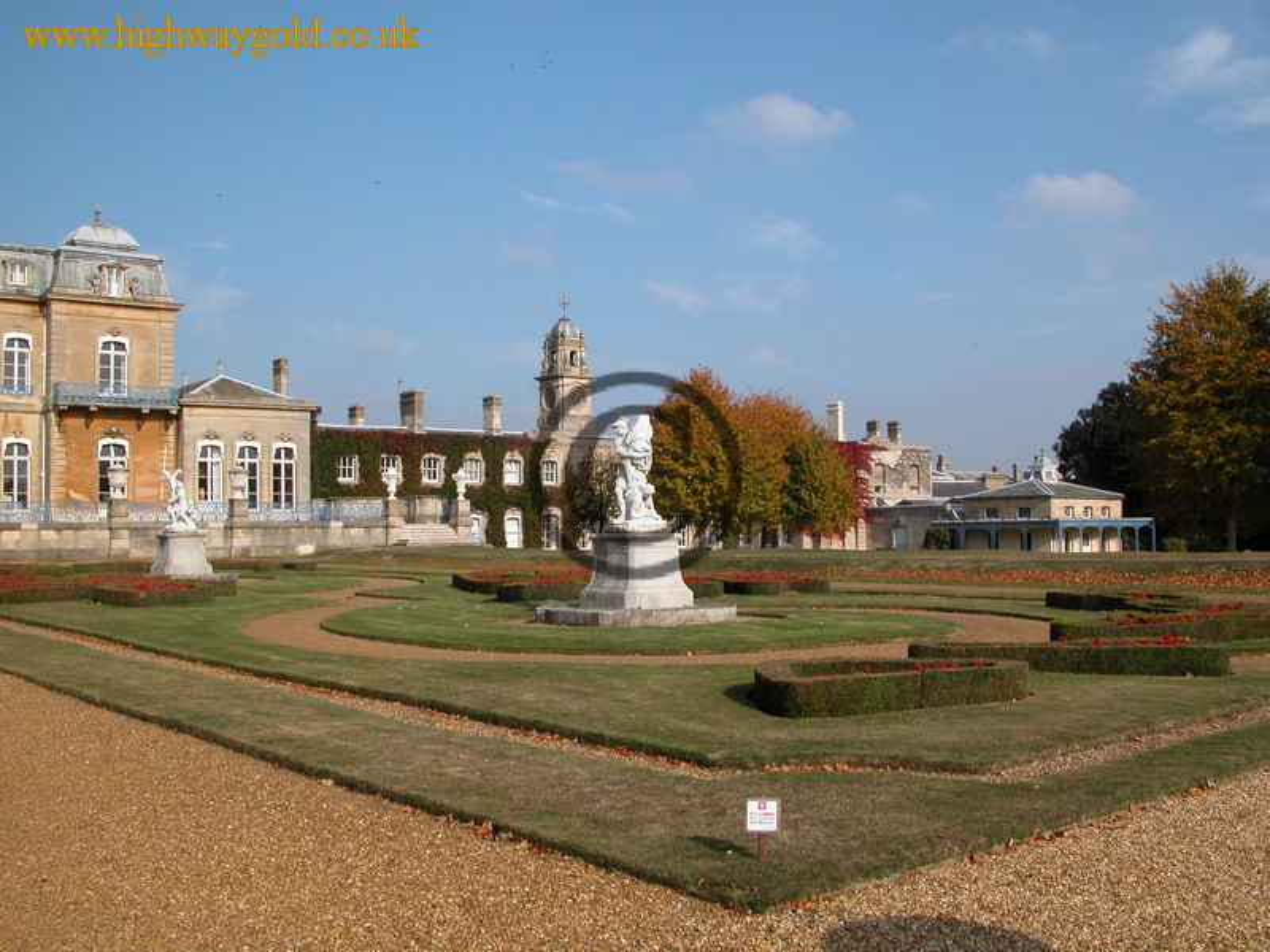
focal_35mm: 35
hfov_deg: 52.6
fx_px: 1284
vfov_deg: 40.7
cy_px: 476
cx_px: 635
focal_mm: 8.9
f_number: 6.3
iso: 100
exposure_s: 1/394
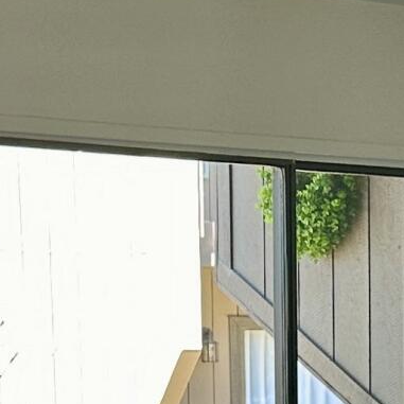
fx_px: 2205
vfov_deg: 9.9
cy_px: 721
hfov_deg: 10.4
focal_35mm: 167
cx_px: 437
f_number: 1.78
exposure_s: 1/121
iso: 125
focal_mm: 6.86
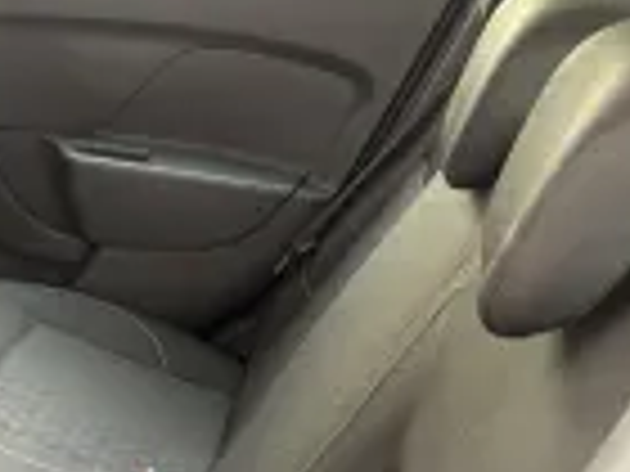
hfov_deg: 25.3
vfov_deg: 20.5
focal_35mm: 67
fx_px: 1219
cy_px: 562
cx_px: -176
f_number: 1.6
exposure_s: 1/110
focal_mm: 5.96
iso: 125
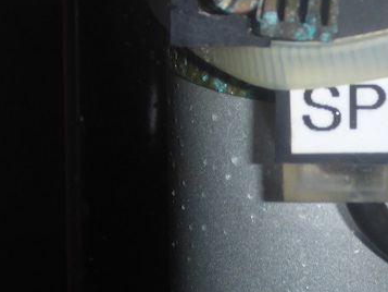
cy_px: 1
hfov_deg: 13.3
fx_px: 1659
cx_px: 328
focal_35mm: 148
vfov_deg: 10.0
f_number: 5.3
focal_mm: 11.7
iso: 100
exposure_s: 1/60
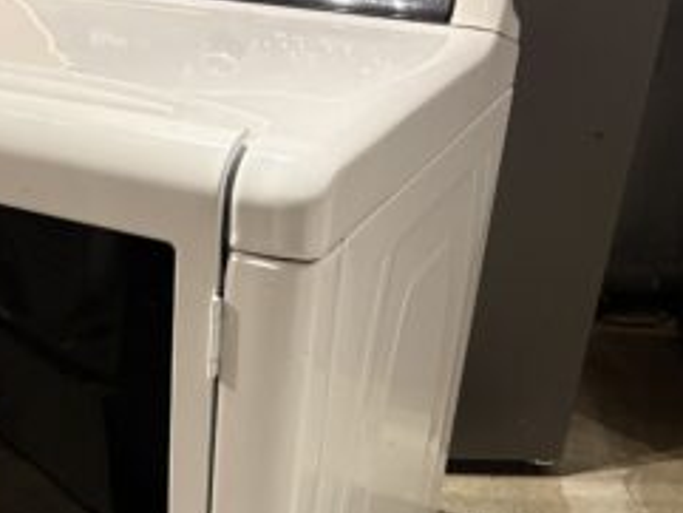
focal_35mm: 54
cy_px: 384
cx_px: 133
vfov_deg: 26.7
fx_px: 1066
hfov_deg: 34.4
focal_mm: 5.96
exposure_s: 1/40
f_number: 1.6
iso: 400
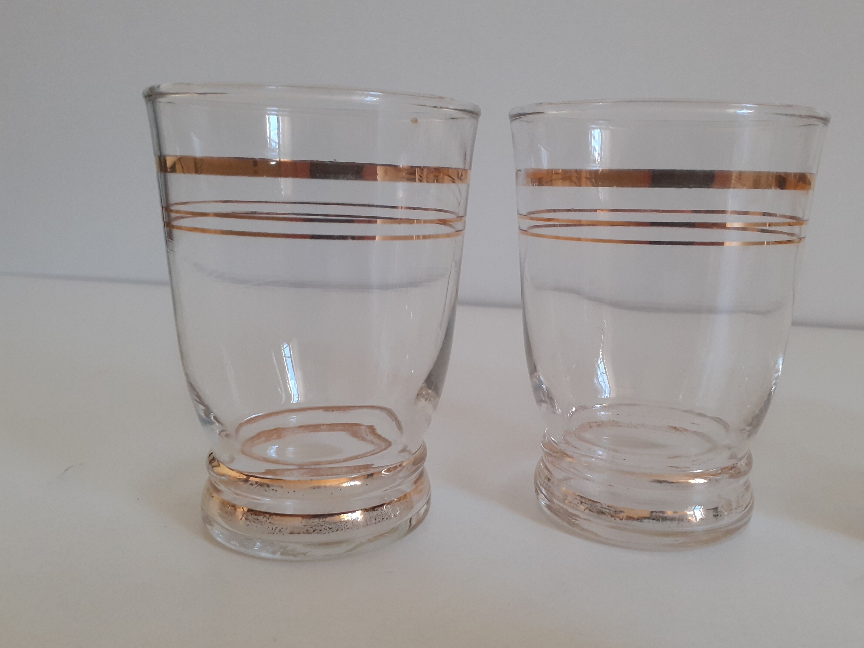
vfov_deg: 46.8
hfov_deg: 59.8
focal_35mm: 30
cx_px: 478
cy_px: 317
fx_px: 749
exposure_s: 1/50
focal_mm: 3.6
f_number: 1.9
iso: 125
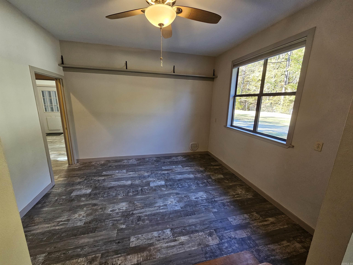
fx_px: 133
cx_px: 176
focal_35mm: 13
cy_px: 132
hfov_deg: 106.2
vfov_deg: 89.9
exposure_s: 1/60
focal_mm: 2.2
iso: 250
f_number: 2.2
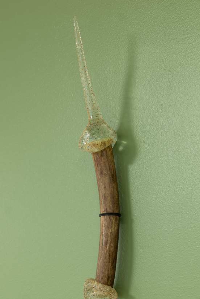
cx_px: 82
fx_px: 940
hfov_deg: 12.1
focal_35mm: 113
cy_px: 208
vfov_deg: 18.0
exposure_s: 1
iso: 100
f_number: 8
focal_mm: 78
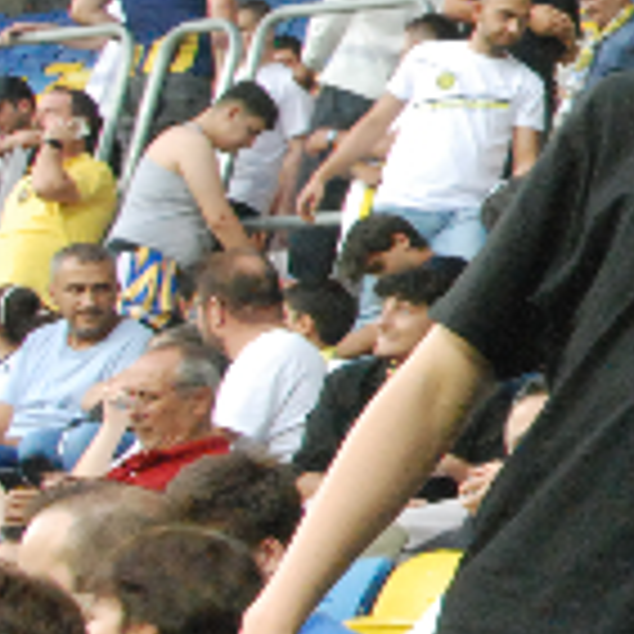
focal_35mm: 203
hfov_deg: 7.7
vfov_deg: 8.6
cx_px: 1754
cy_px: 70
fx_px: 4206
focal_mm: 28
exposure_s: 1/30
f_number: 13
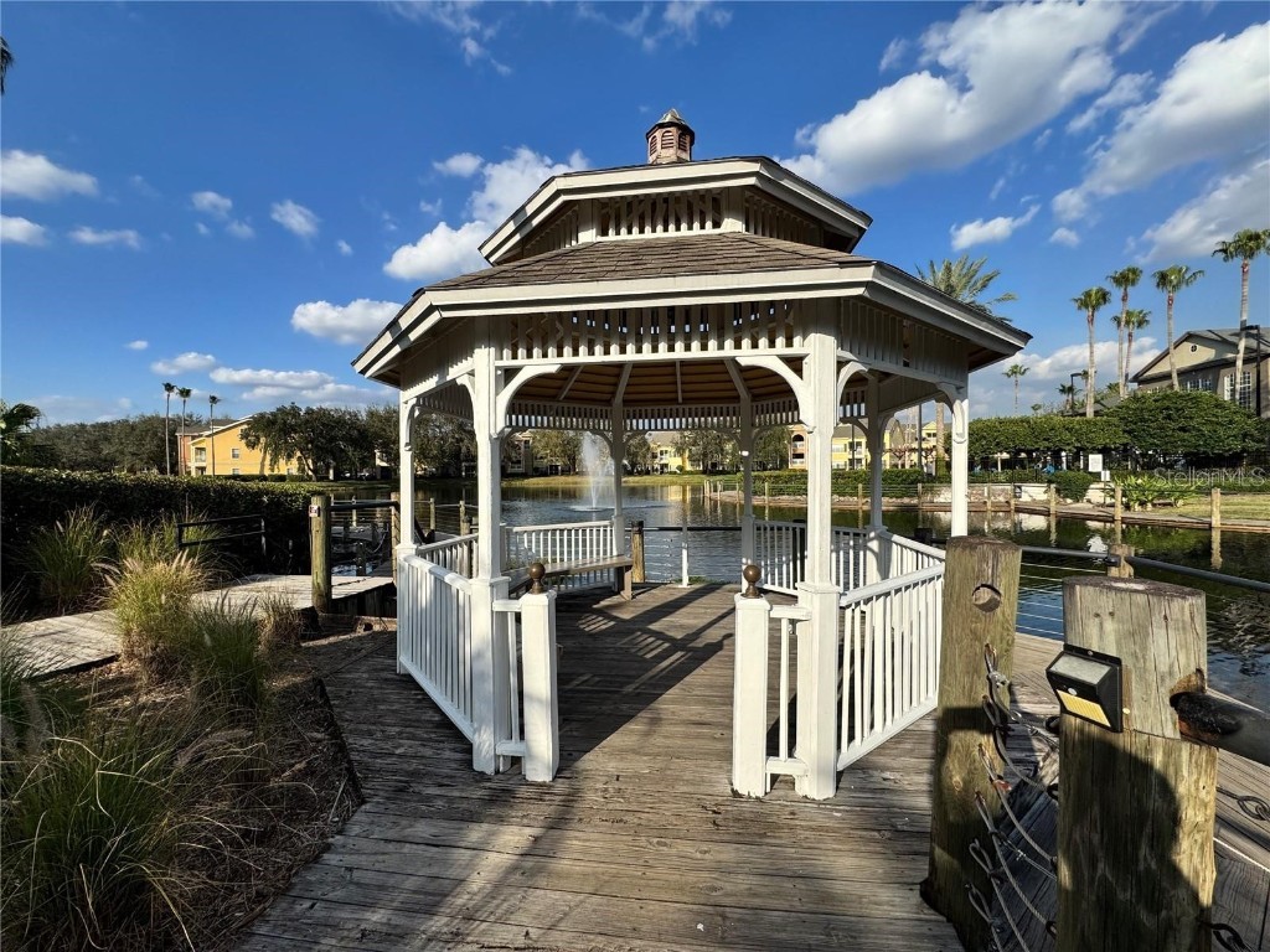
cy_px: 476
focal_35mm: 14
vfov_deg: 85.7
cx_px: 635
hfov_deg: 102.1
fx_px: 514
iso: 50
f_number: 2.2
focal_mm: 2.22
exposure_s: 1/2584
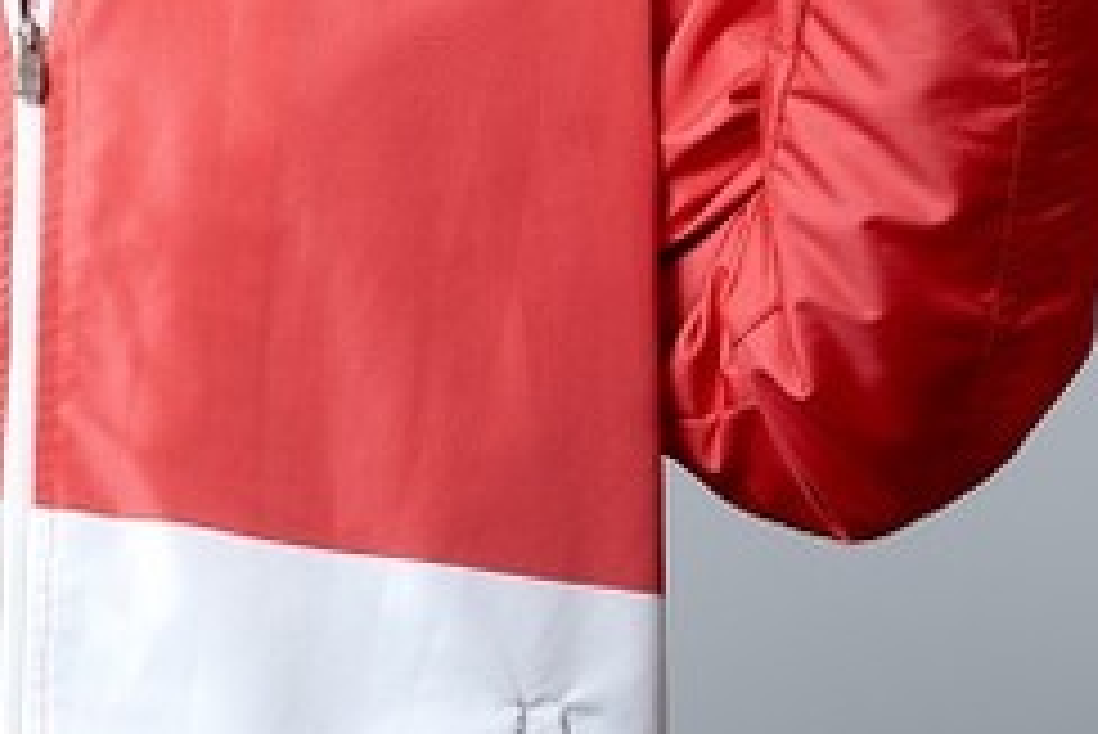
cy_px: -236
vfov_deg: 4.0
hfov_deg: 5.9
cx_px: -18
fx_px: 10559
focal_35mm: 346
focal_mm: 88
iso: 500
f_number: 9
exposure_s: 1/125
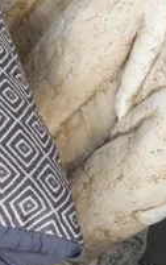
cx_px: -306
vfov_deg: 13.8
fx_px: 1091
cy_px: 74
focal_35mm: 151
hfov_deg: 7.7
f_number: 5
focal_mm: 14
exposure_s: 1/200
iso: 200
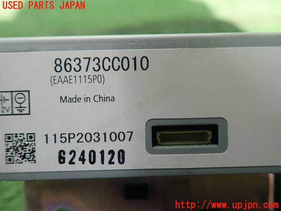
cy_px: 106
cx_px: 140
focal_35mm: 30
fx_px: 244
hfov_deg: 60.0
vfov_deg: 46.8
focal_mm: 5.5
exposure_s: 1/125
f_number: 2.3
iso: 200
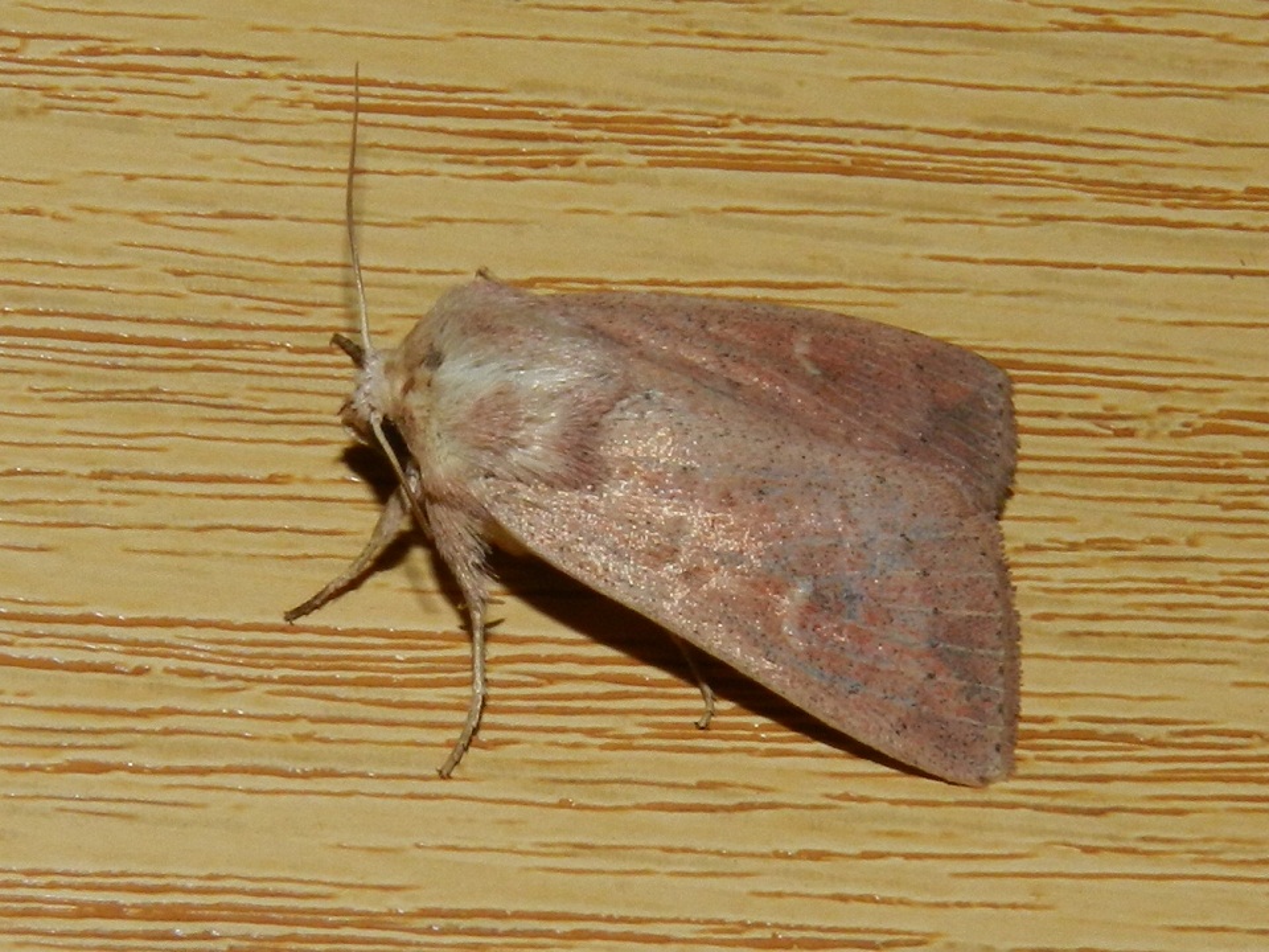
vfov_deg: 21.6
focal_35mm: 68
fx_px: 2493
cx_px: 634
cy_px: 476
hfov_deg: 28.6
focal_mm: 12.1
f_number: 8
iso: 200
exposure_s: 1/30
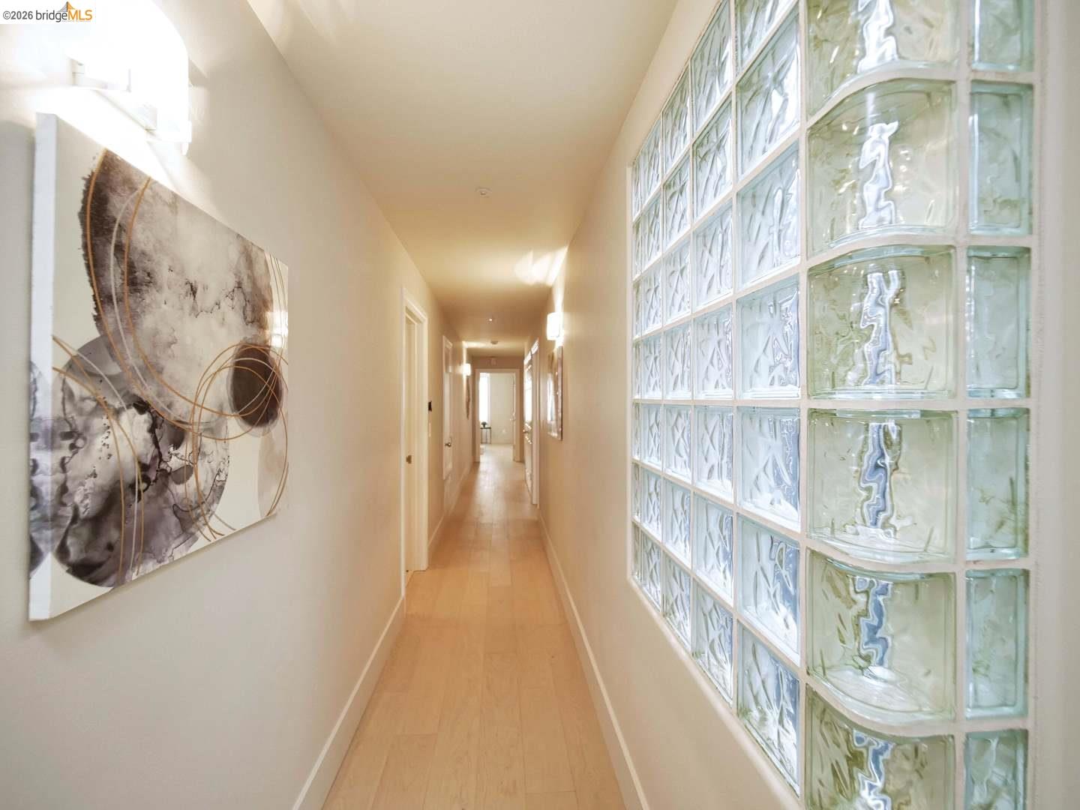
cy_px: 405
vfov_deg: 85.7
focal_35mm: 14
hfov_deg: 102.1
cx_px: 540
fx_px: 437
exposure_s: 1/160
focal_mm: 7
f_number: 2.8
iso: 800
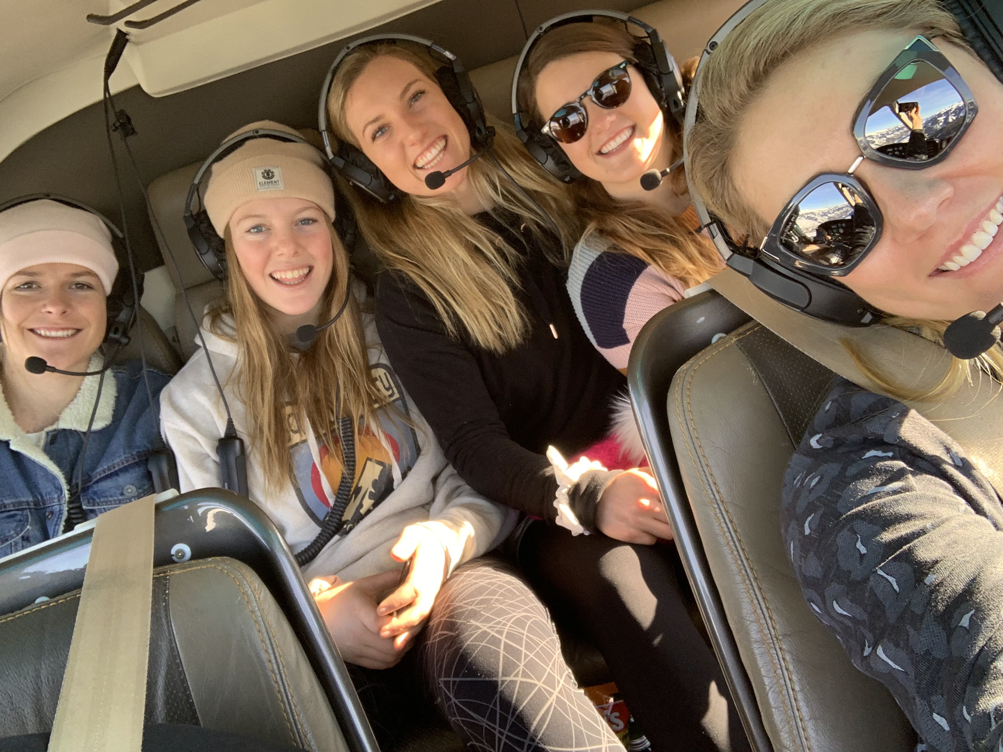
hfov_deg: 56.8
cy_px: 376
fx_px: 927
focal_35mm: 32
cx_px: 502
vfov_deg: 44.2
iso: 50
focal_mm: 2.87
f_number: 2.2
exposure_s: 1/118
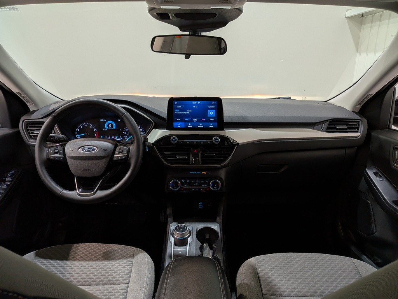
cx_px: 199
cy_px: 150
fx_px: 276
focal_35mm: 24
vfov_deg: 56.8
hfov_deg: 71.6
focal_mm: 4.53
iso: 31
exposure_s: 1/169
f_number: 1.7
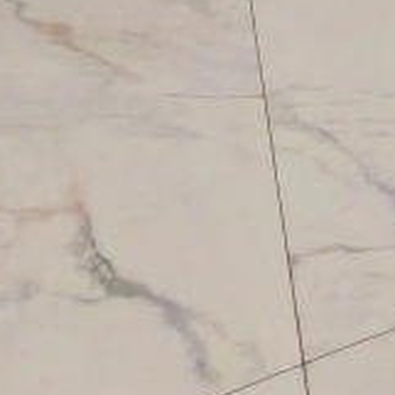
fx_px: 1226
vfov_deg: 12.3
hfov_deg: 14.7
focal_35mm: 95
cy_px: -667
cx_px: 817
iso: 100
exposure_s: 1/100
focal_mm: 1.96
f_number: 2.2
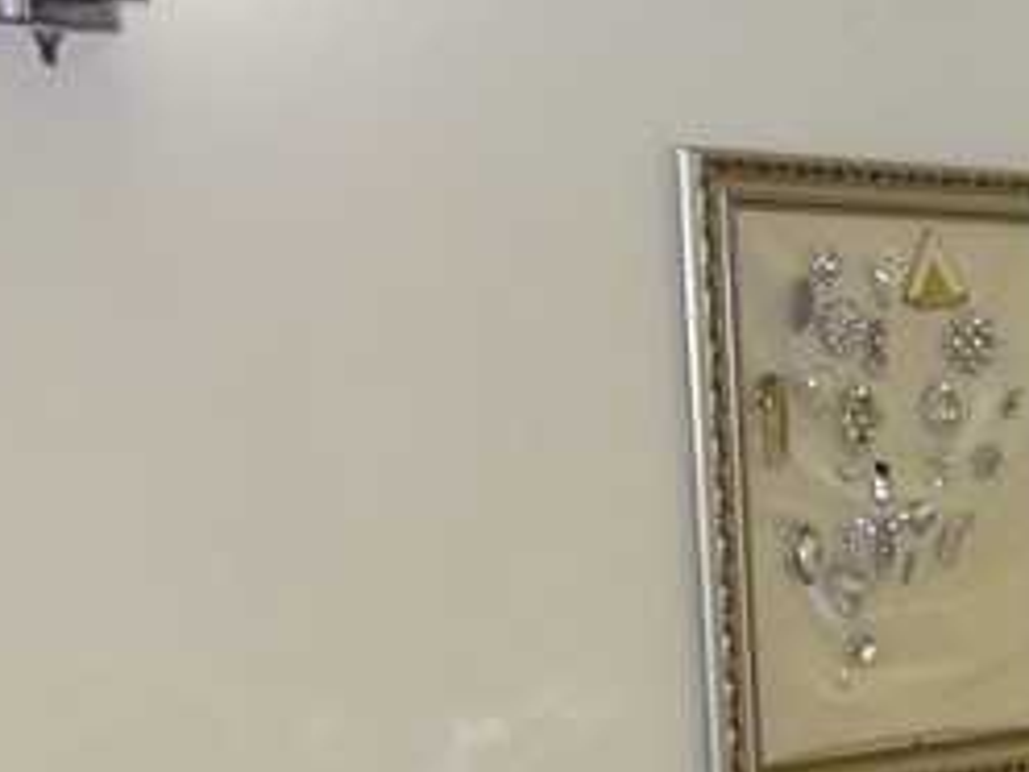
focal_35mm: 99
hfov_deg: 16.8
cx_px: 1805
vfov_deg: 14.6
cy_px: 851
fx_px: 2943
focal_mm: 4.1
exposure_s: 1/30
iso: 200
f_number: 3.5
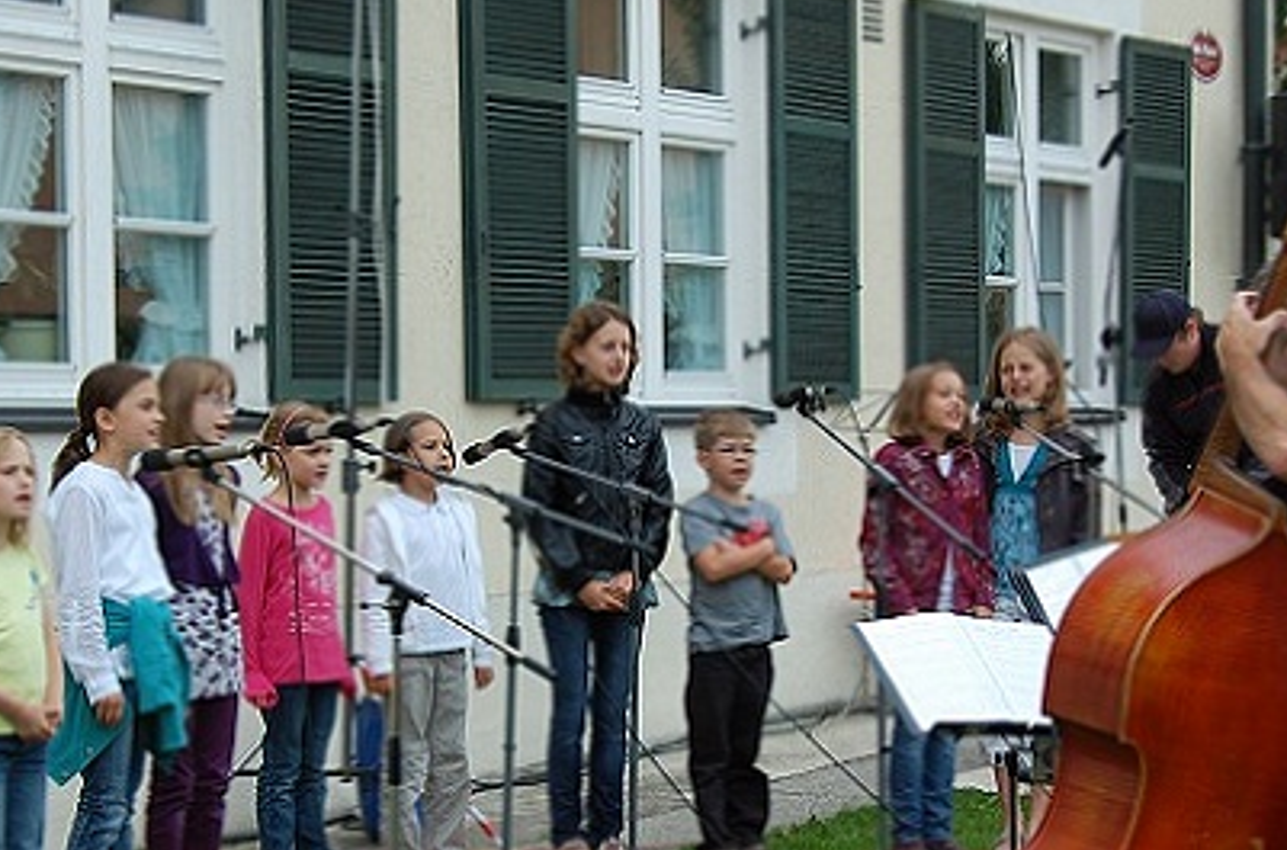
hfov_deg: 20.9
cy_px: 534
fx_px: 3494
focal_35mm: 98
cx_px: 635
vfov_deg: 13.9
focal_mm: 46
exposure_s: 1/100
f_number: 7.1
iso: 200
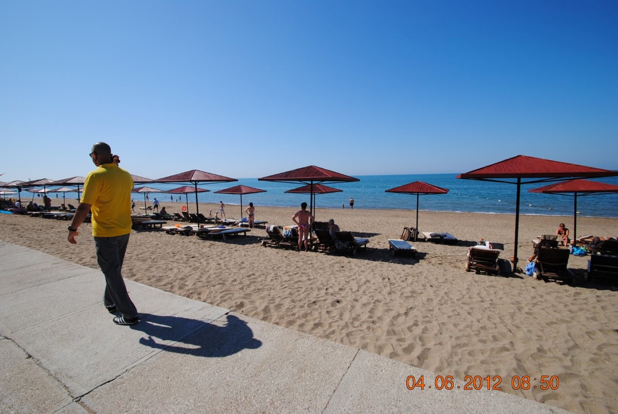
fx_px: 258
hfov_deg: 100.3
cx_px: 309
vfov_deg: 77.5
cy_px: 207
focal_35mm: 15
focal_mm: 10
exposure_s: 1/320
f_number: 9
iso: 100
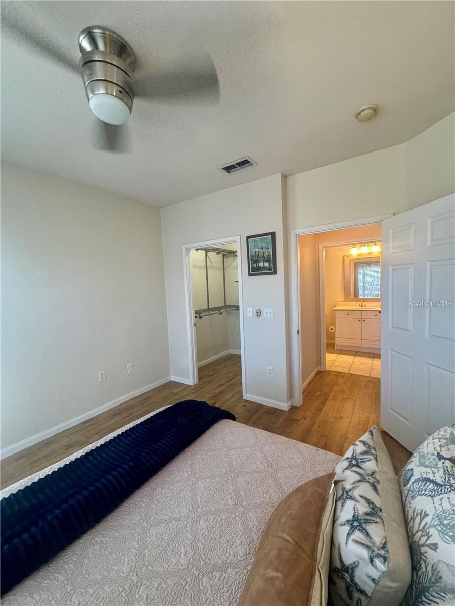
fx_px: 245
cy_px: 303
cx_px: 228
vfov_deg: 102.1
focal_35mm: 14
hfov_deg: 85.7
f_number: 2.2
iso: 250
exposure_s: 1/60
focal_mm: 2.22
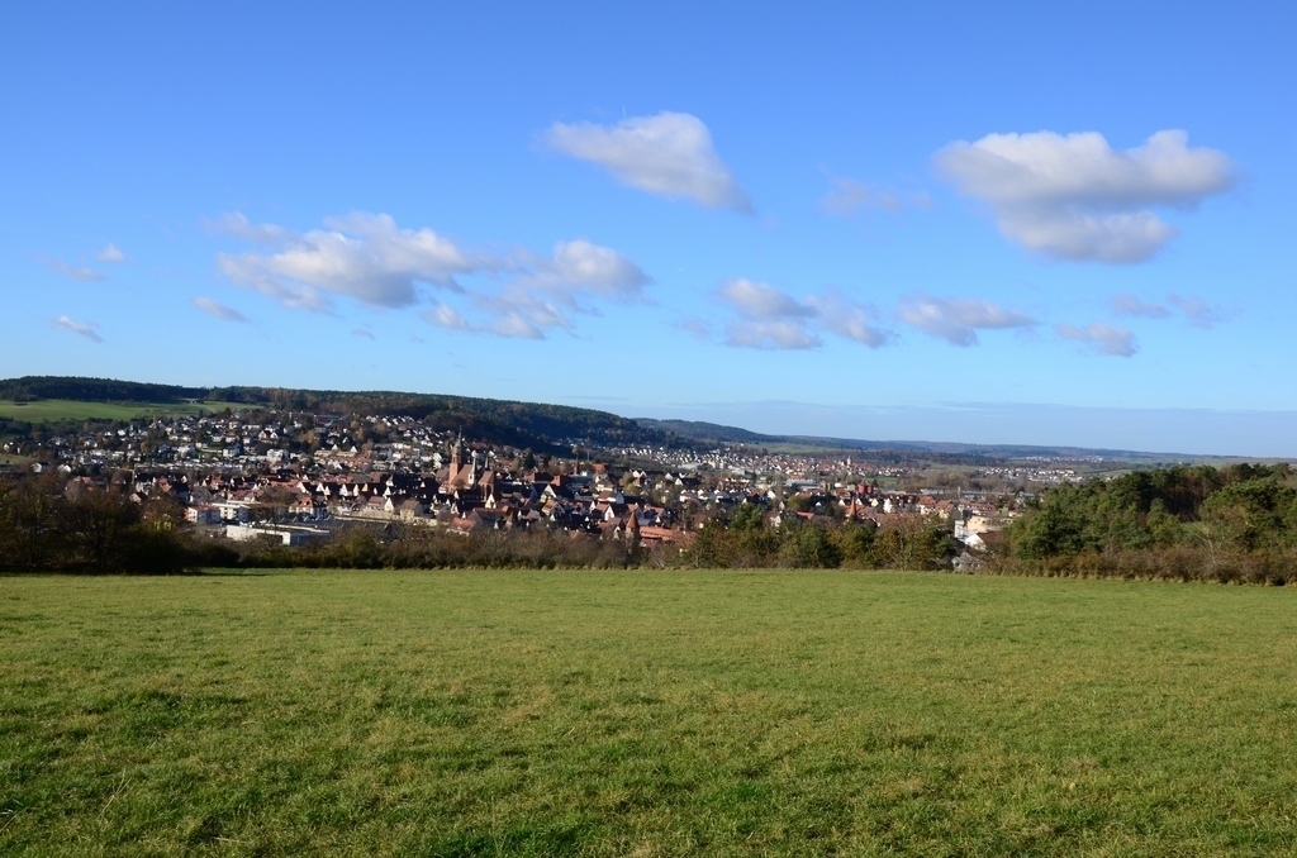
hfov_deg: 57.3
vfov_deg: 39.8
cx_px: 648
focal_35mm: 33
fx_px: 1186
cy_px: 429
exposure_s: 1/125
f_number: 10
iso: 100
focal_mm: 22
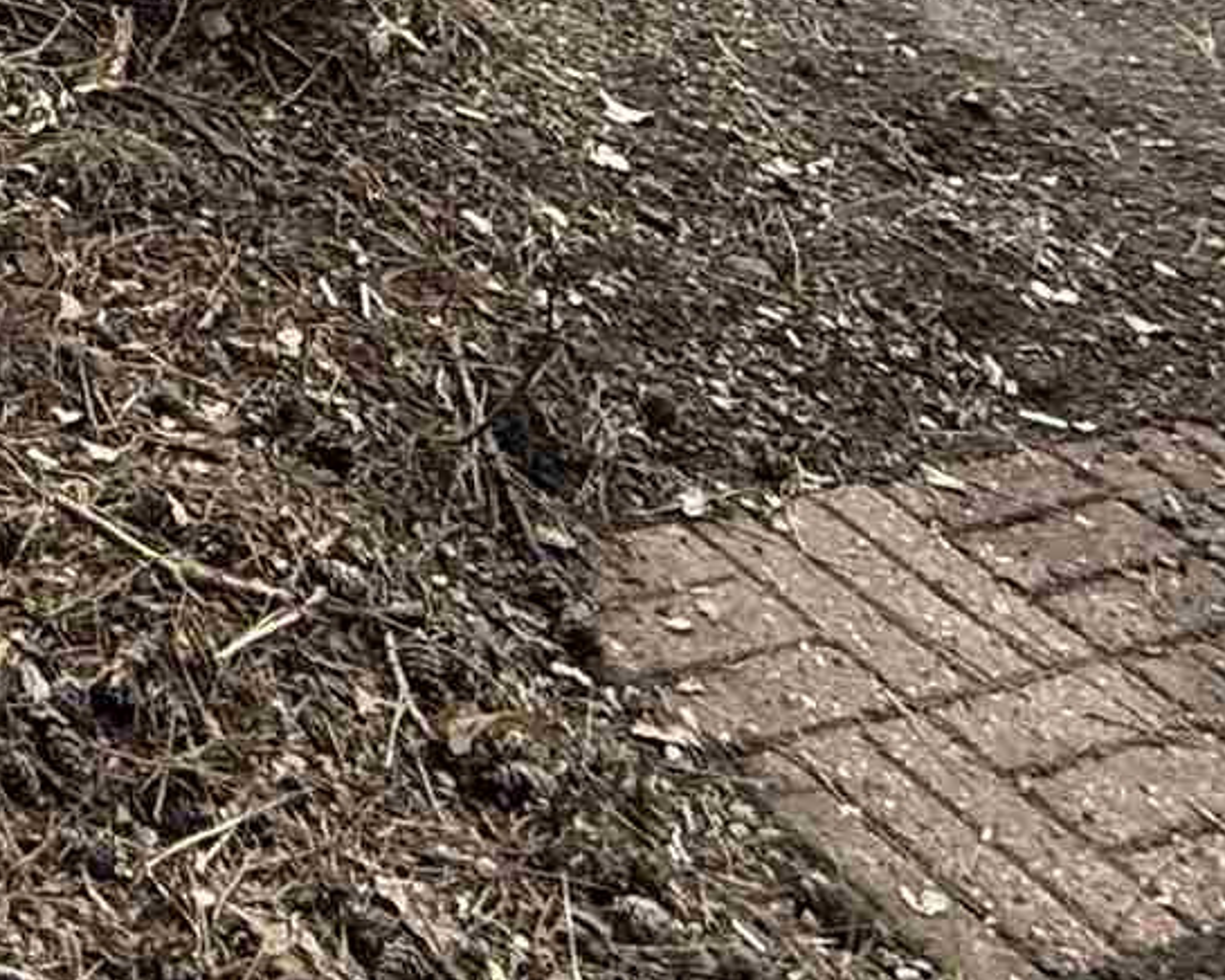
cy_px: -1346
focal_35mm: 77
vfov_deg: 14.1
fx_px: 2792
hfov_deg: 20.2
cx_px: -766
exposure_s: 1/99
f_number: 2.2
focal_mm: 2.22
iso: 80
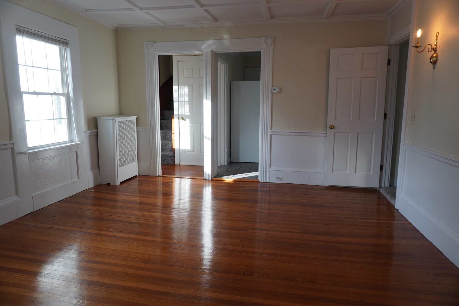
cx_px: 230
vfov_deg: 53.1
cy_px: 153
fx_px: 306
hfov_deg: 73.7
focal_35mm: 24
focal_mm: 16
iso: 160
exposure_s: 1/60
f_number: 4
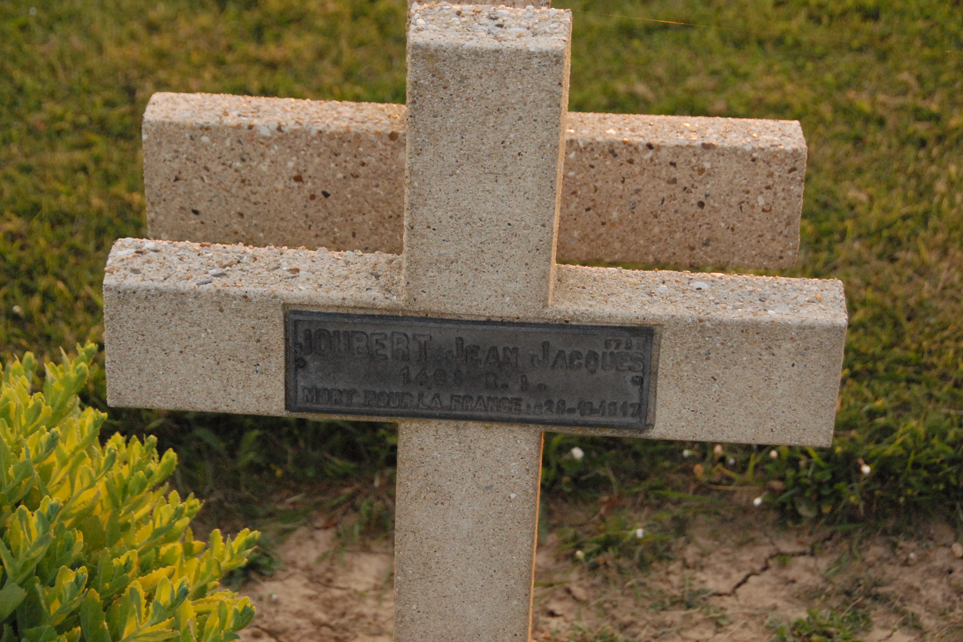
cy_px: 320
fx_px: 2274
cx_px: 480
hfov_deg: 23.9
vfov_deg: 16.1
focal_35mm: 85
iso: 1600
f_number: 7.1
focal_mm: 56
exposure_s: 1/350
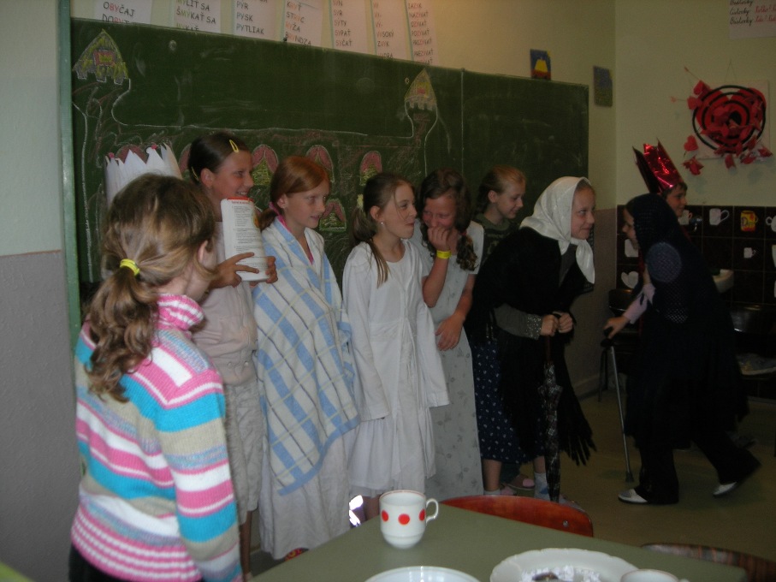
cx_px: 388
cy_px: 291
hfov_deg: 49.0
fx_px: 852
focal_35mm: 38
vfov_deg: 37.7
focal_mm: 7.8
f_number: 2.8
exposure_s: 1/60.1
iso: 64
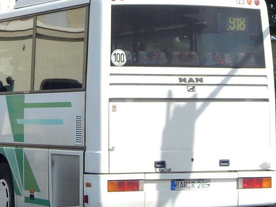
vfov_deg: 11.9
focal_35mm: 124
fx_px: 988
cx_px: 62
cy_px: 115
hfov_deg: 15.8
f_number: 4.2
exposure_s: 1/1500
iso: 125
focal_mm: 13.5
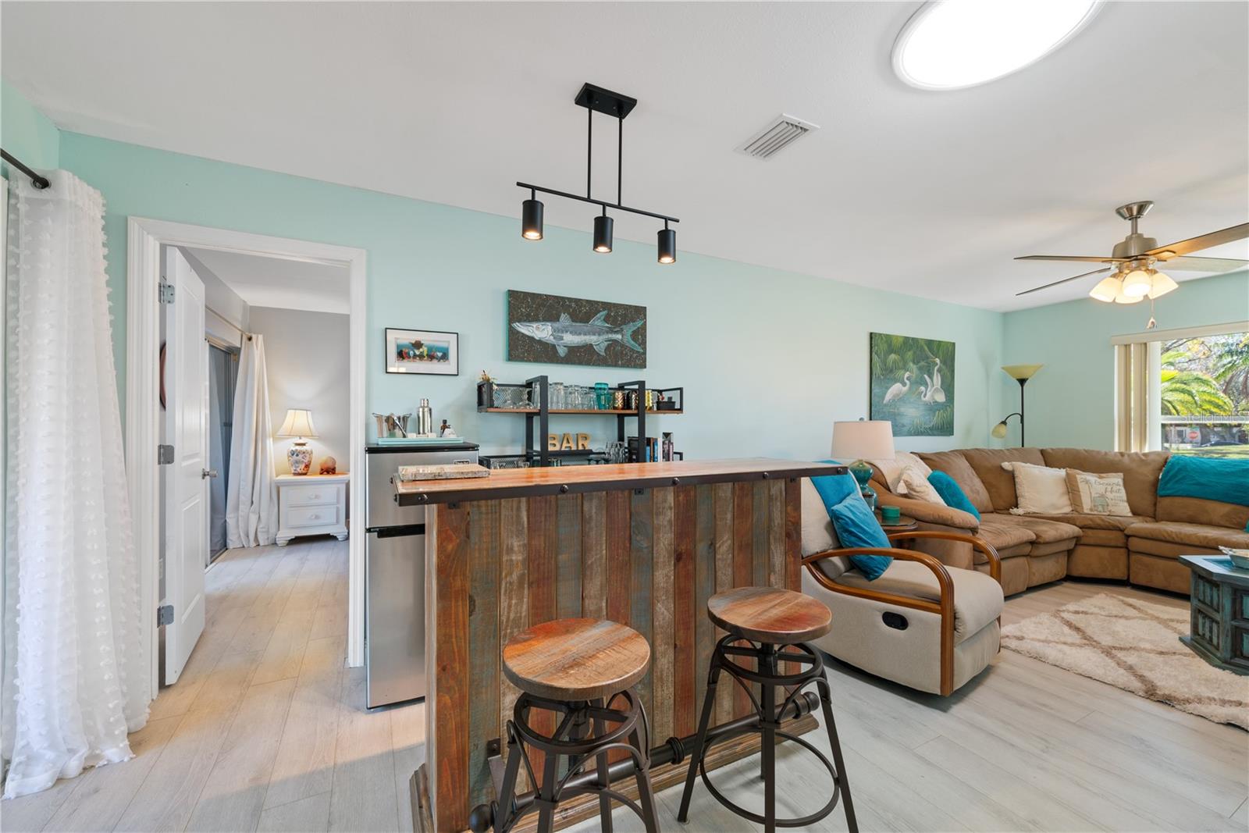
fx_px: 486
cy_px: 416
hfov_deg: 104.2
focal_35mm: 14
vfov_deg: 81.2
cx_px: 624
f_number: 9
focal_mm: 14
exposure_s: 1
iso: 250
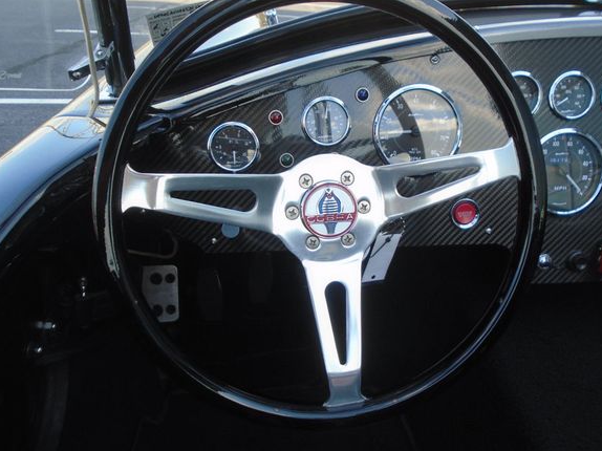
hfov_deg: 61.5
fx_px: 504
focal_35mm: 29
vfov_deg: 48.2
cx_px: 331
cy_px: 217
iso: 100
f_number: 3.2
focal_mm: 4.6
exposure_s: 1/200
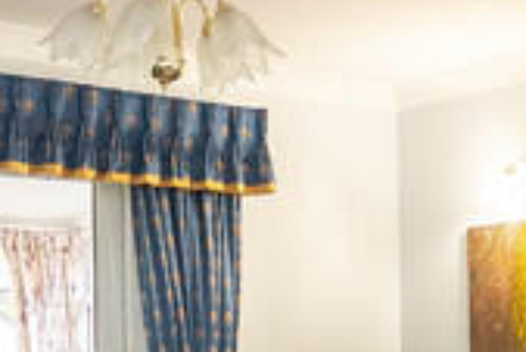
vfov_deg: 13.7
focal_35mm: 97
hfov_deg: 20.1
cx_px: 566
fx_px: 1418
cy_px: 430
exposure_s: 1/25
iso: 1000
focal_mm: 16
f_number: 7.1
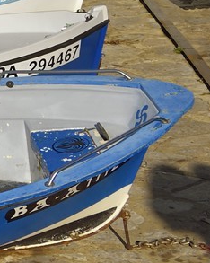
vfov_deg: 14.6
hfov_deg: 9.0
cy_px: -128
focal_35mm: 123
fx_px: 957
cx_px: -494
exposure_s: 1/250
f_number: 16
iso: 200
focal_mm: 24
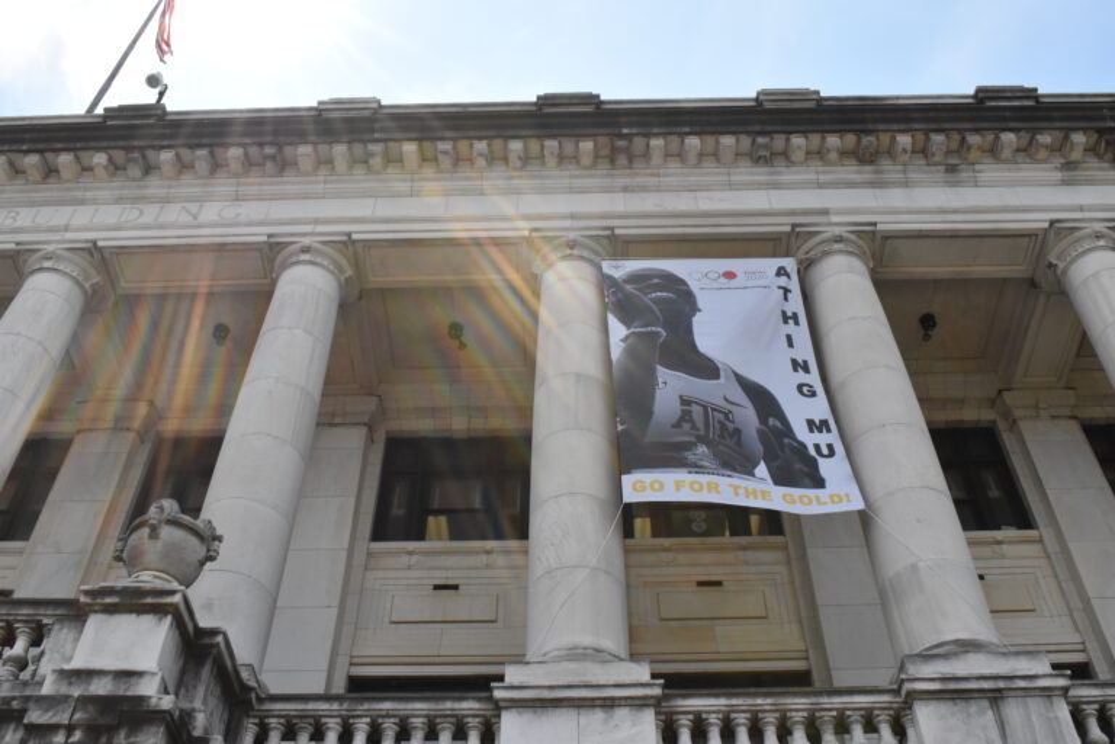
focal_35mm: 36
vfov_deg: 36.9
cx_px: 558
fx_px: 1115
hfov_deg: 53.1
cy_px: 372
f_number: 20
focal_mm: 24
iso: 1600
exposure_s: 1/1600
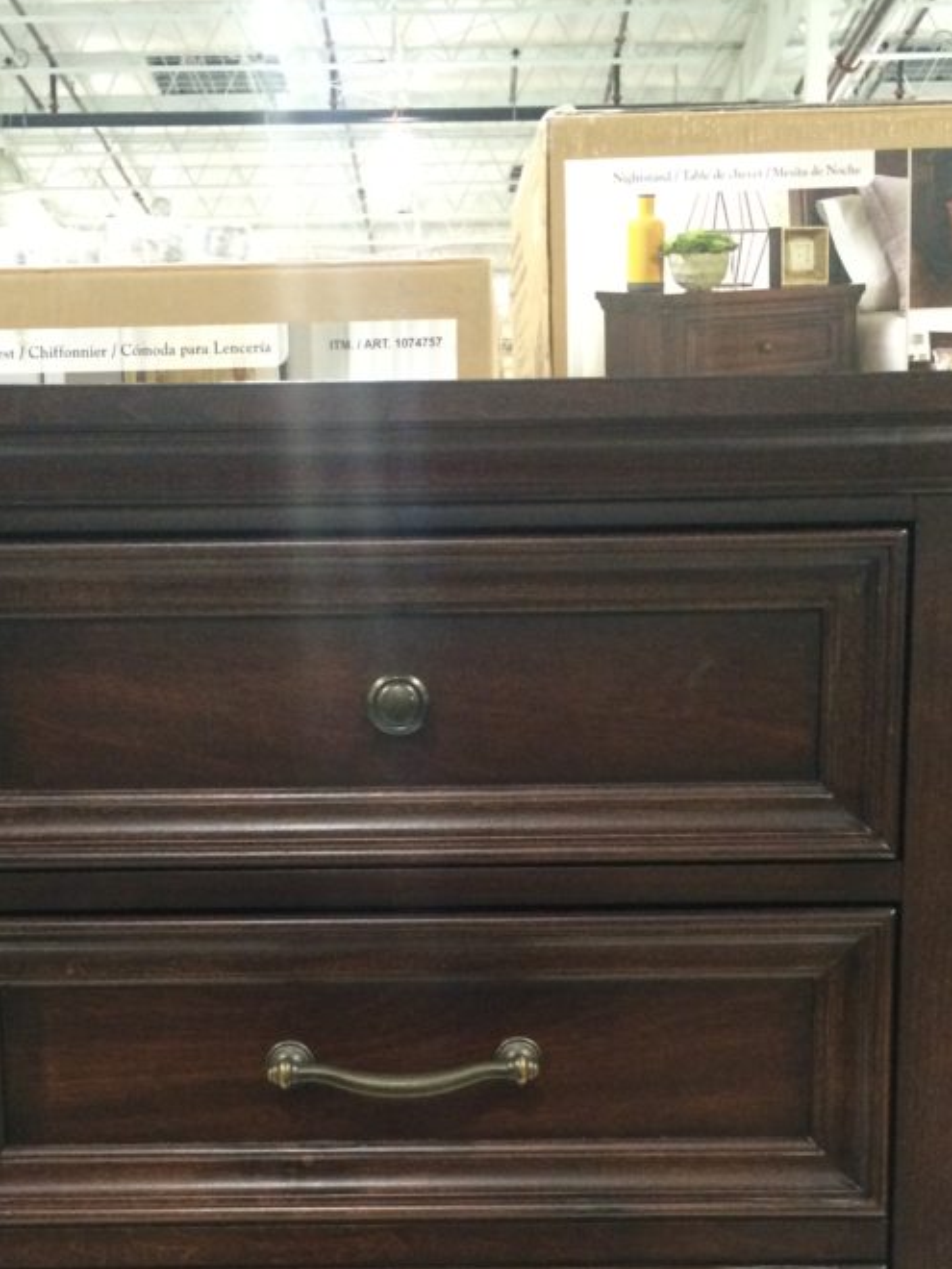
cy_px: 936
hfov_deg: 32.2
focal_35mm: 45
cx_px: 429
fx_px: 1650
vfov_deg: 41.0
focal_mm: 4.15
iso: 250
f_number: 2.2
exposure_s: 1/30
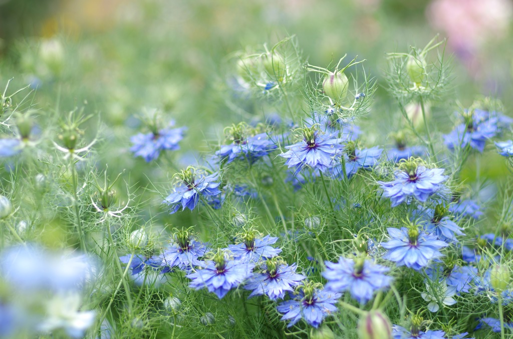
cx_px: 256
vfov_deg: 11.8
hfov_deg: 17.8
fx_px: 1642
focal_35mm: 116
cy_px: 170
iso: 80
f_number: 2.2
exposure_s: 1/800
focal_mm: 77
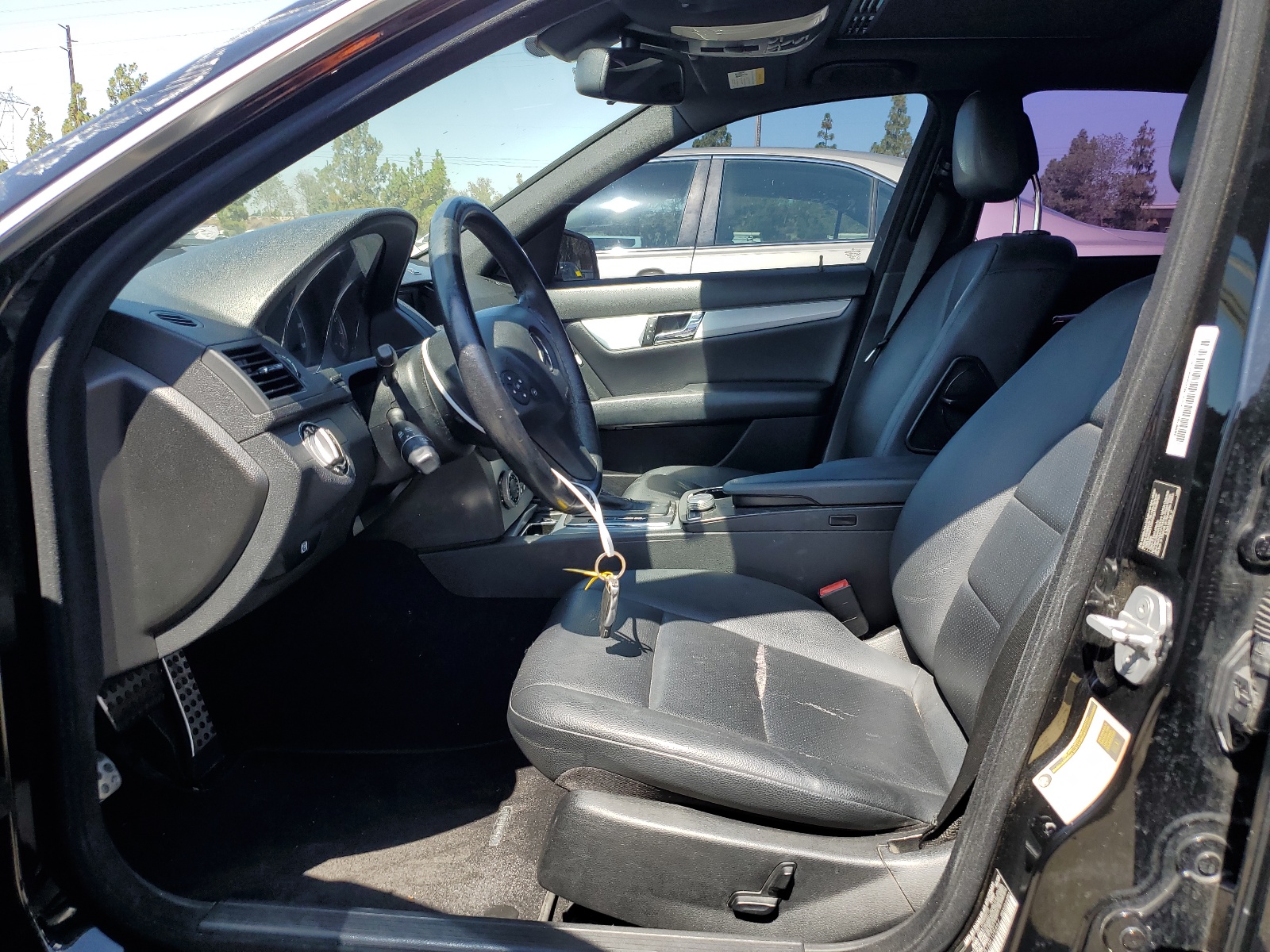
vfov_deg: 53.1
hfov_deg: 67.3
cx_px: 635
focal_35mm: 26
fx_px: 954
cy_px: 476
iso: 50
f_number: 1.5
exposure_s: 1/769
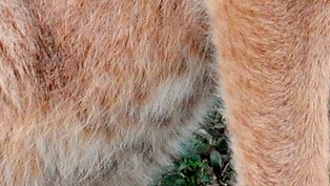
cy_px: -120
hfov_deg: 1.0
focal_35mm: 2160
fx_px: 18910
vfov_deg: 0.6
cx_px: 401
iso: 1600
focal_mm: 270
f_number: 11
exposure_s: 1/250
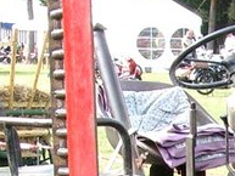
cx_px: 315
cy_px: 310
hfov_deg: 13.4
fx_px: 958
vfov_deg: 10.0
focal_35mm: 141
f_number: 8
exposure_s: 1/16.1
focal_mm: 7.13
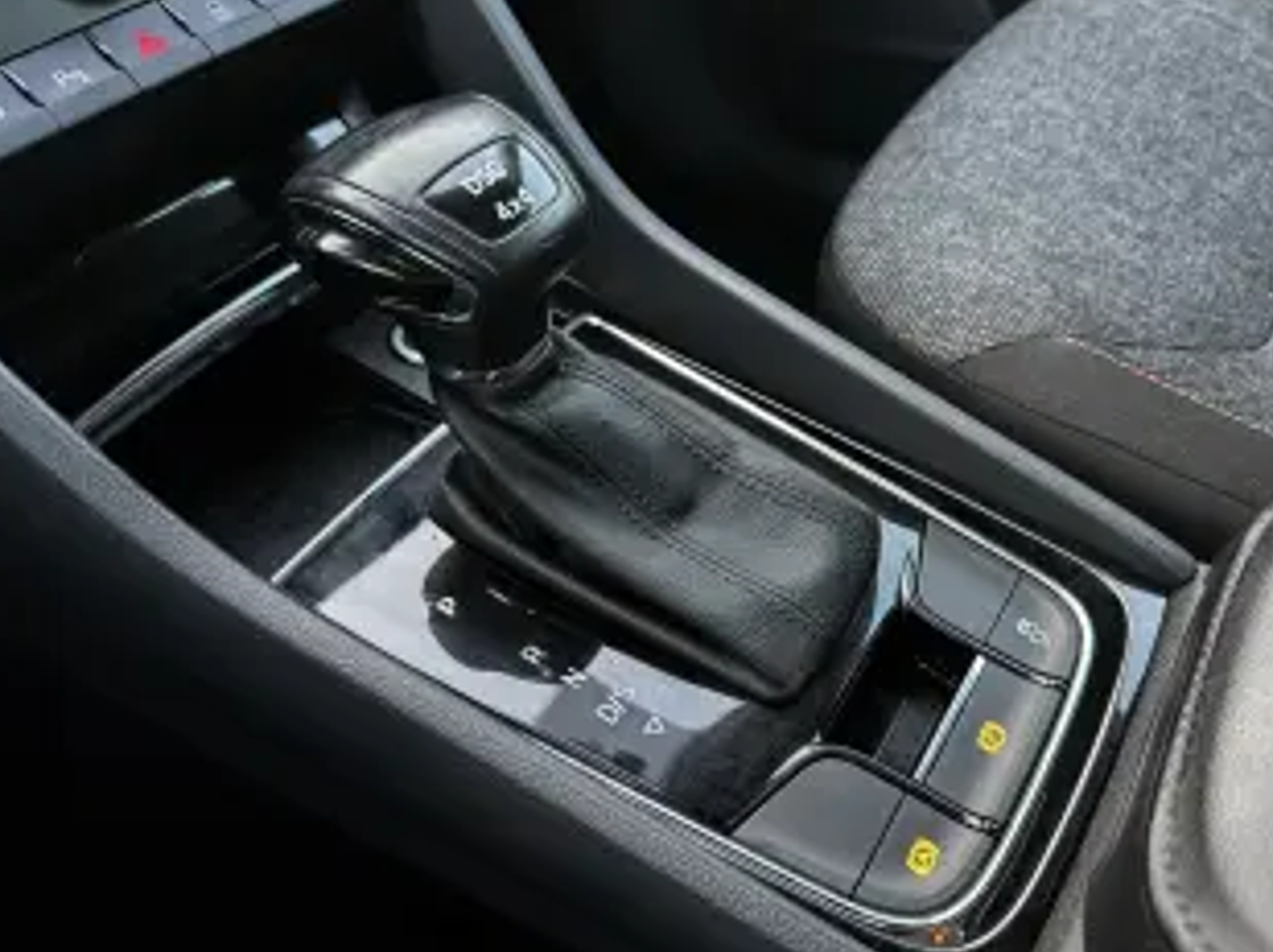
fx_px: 1028
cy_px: 453
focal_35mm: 28
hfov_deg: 63.4
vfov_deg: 49.6
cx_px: 684
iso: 400
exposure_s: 1/60
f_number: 1.78
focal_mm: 6.76
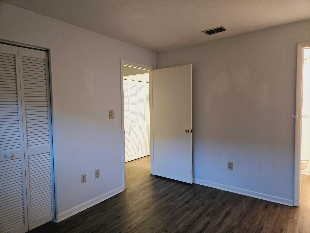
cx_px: 155
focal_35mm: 23
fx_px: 206
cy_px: 116
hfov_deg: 73.9
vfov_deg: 58.9
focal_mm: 5.4
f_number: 1.8
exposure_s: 1/60
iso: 640
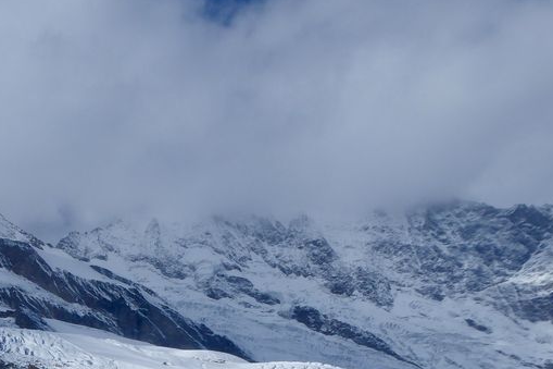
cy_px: 362
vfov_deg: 27.7
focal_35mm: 46
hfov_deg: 40.7
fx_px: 706
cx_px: 100
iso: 80
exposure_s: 1/2000
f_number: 3.3
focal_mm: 4.3
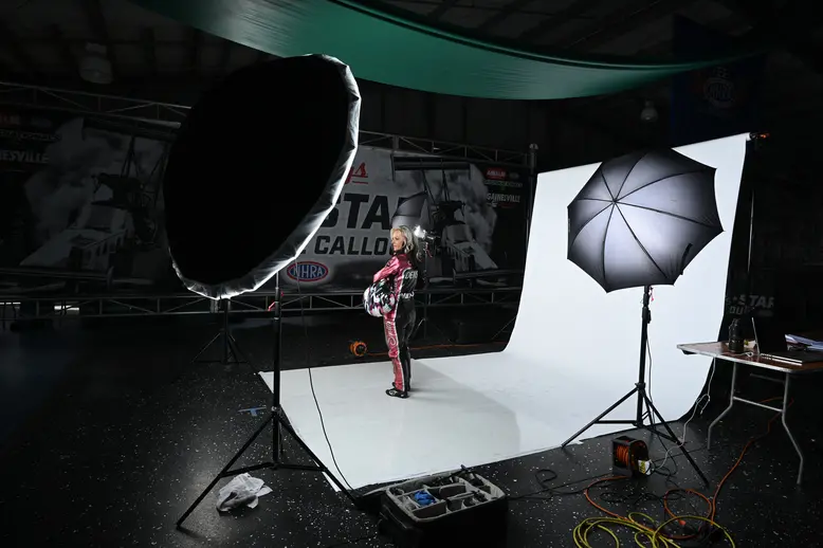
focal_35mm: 21
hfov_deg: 81.2
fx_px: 480
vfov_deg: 59.4
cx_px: 412
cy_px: 274
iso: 200
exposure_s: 1/200
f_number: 6.3
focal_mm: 21
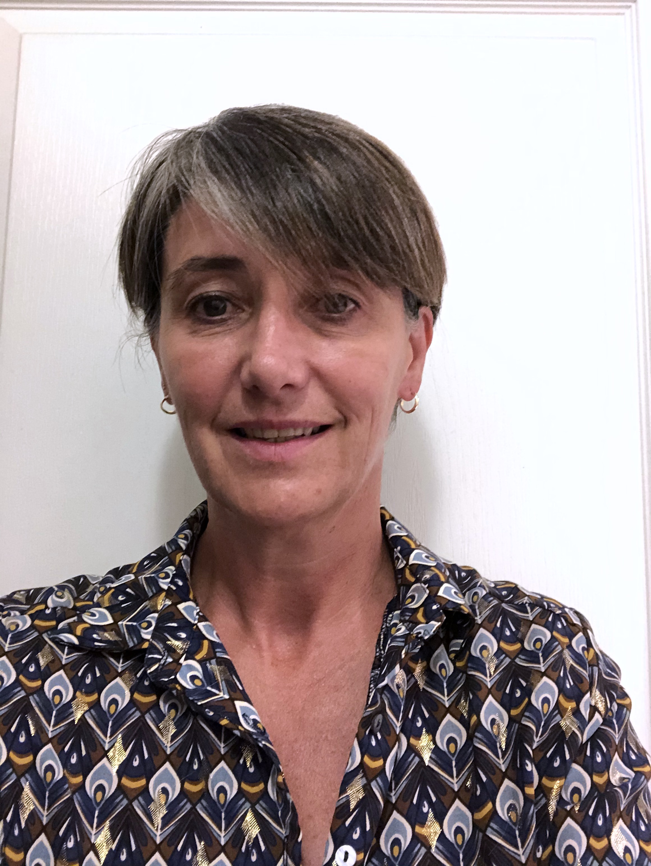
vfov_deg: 56.8
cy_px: 433
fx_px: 802
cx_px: 326
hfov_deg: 44.2
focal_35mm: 32
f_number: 2.2
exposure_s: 1/33
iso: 400
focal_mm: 2.87
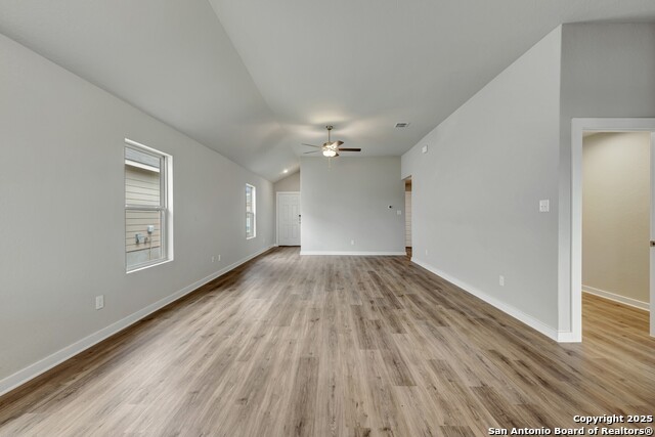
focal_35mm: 14
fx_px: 255
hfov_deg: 104.2
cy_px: 218
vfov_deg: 81.2
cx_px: 328
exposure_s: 1/2
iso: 100
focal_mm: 14
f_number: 9
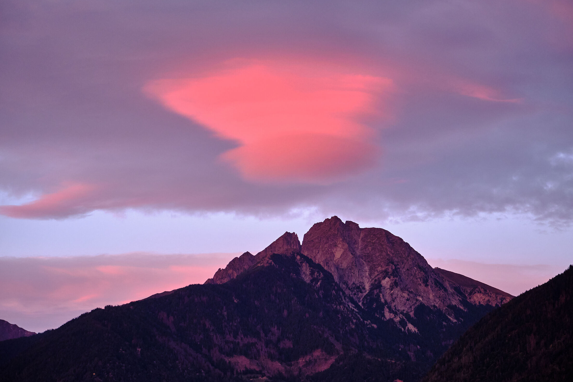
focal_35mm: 112
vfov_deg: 12.2
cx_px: 285
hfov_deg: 18.3
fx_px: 1783
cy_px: 192
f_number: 4.5
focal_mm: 74.1
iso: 1600
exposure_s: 1/85
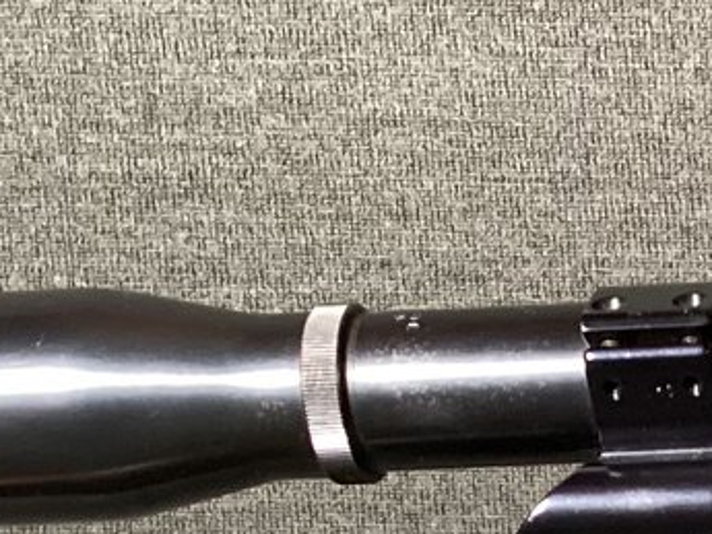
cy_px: 925
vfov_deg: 10.3
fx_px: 2798
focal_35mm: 136
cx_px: 1175
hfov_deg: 13.4
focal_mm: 3.3
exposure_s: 1/33
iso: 320
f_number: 2.4
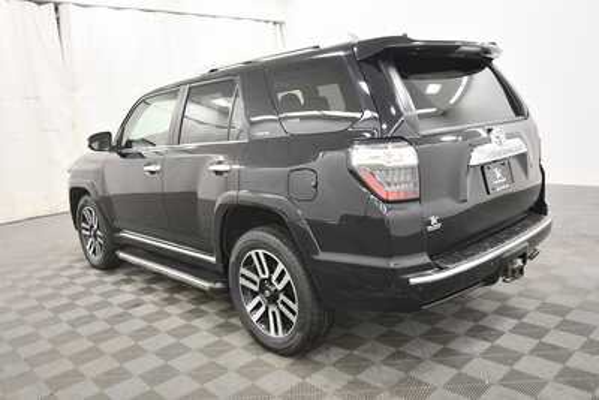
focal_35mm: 30
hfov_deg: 61.9
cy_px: 200
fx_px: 499
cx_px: 300
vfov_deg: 43.6
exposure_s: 1/125
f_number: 5.6
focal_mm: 20
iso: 2000
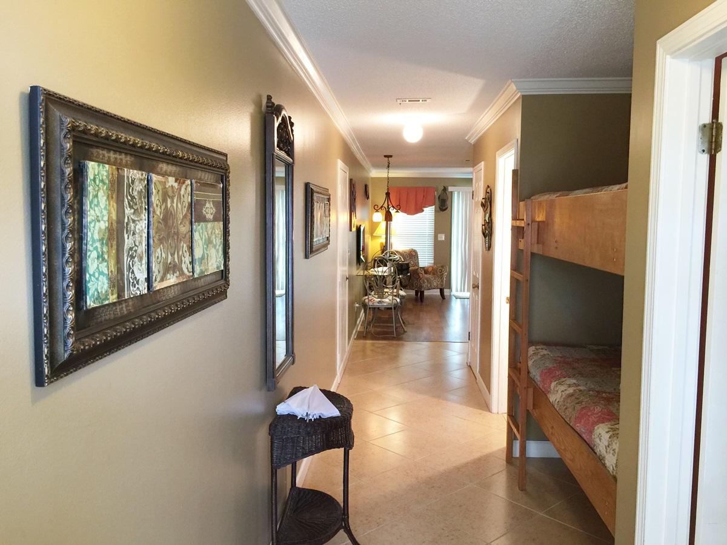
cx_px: 364
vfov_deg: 48.2
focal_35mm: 29
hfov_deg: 61.7
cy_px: 272
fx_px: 609
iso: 64
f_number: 2.2
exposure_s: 1/15
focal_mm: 4.15
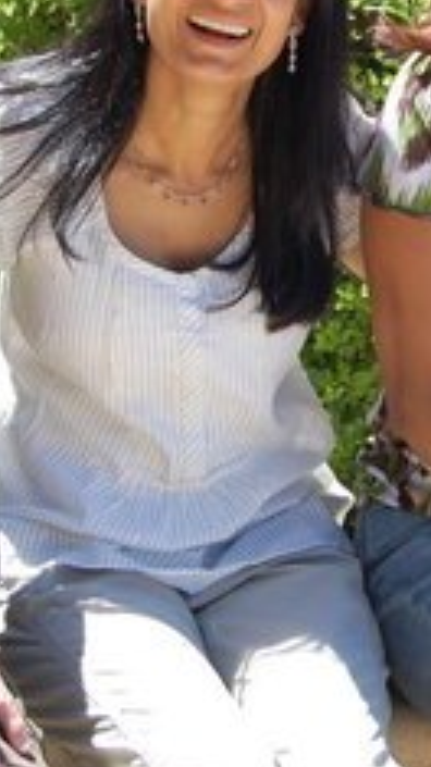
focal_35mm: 137
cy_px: 170
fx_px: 2786
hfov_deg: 8.8
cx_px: 359
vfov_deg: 15.6
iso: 200
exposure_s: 1/200
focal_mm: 32
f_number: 7.1
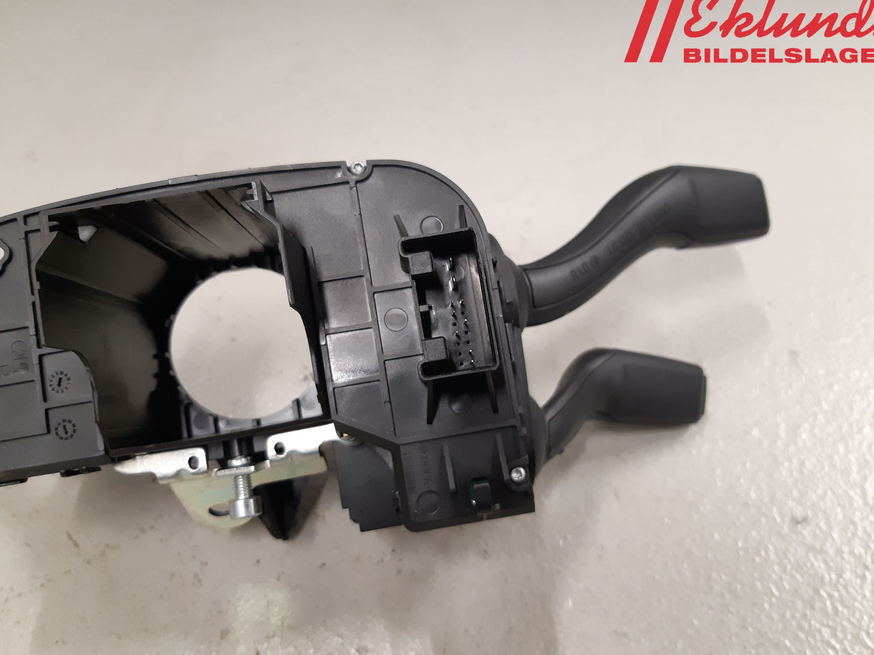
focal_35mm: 27
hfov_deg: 65.3
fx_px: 682
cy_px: 328
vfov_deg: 51.4
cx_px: 442
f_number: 1.7
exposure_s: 1/50
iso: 200
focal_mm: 3.93
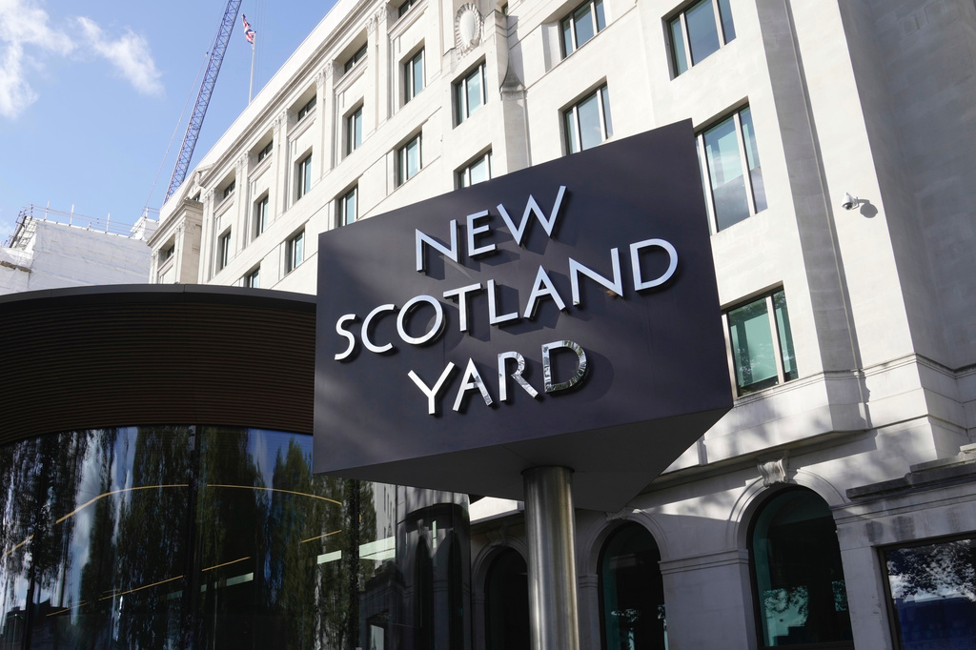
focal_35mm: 24
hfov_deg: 73.8
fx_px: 650
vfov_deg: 53.1
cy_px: 325
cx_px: 488
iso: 400
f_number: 8
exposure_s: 1/500
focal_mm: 24
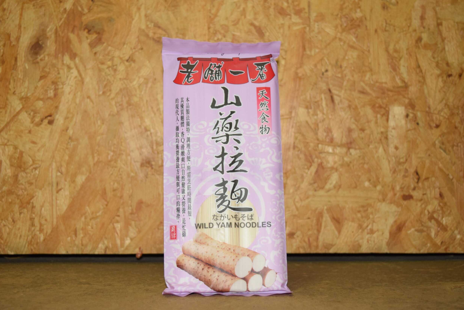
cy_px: 157
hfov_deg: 37.5
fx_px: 683
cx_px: 228
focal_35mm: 53
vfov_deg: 25.5
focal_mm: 34
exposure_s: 1/80
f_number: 4.5
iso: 1250
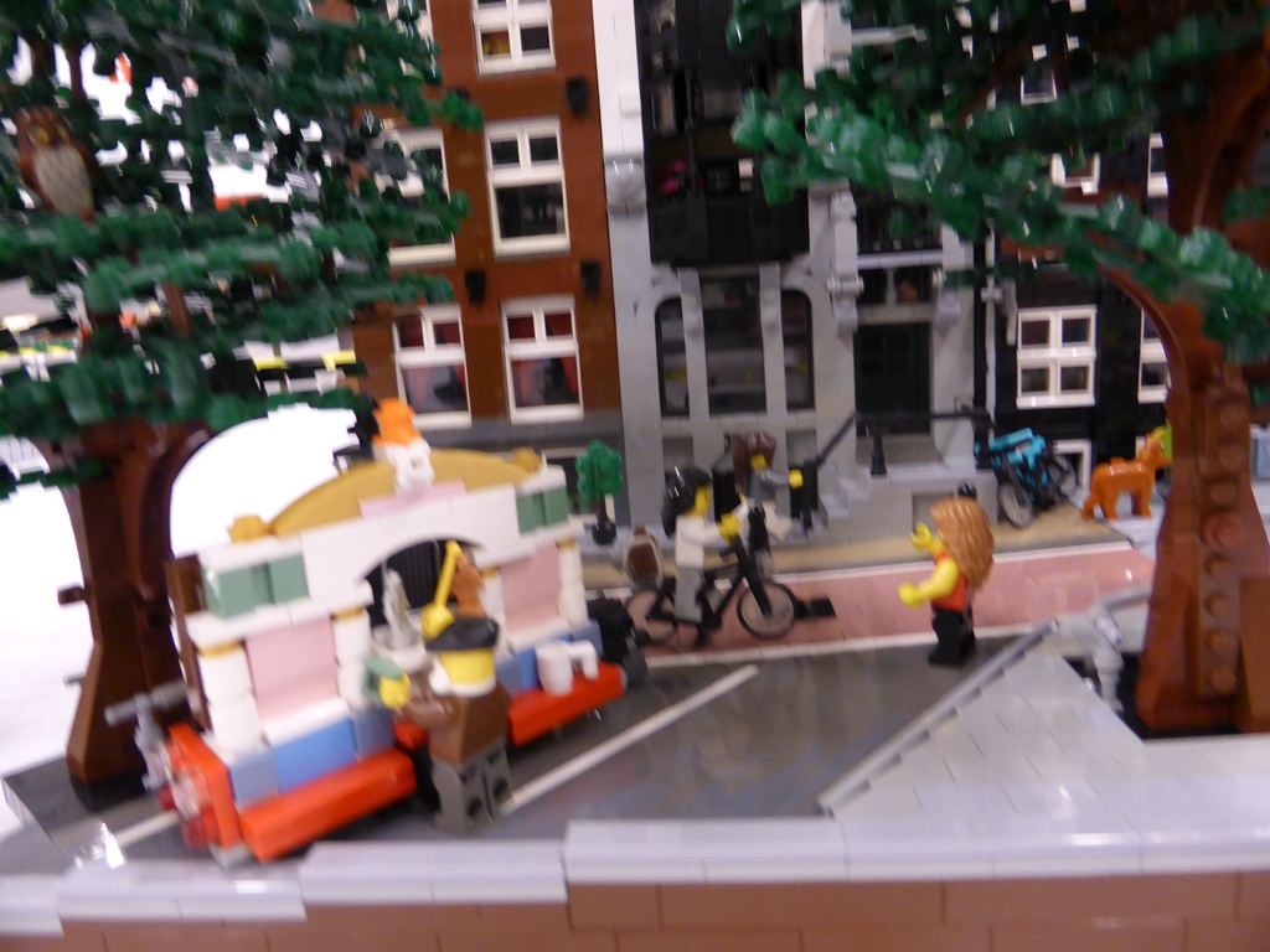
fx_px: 881
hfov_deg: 71.6
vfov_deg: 56.8
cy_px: 476
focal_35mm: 24
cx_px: 635
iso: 400
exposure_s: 1/10
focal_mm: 4.3
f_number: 3.3
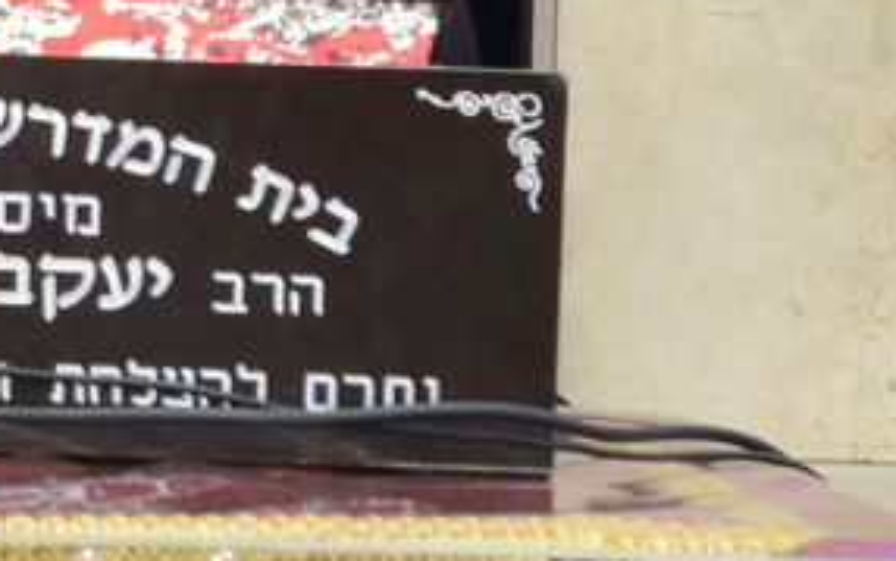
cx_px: -909
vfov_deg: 3.5
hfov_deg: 5.5
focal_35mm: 373
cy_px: -186
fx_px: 9112
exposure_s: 1/100
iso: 1000
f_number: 5.6
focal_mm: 50
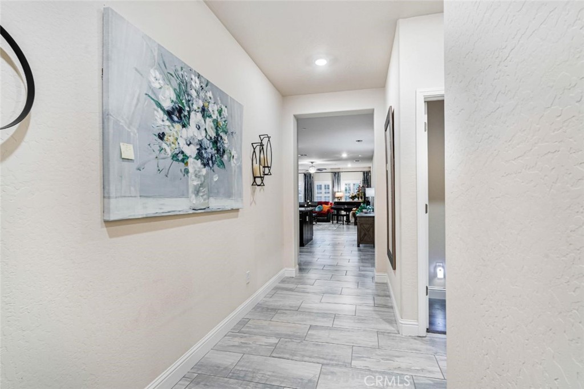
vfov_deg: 73.7
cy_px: 194
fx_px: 259
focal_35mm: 16
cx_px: 292
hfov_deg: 96.8
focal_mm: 16
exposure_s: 2
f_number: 11
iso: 400
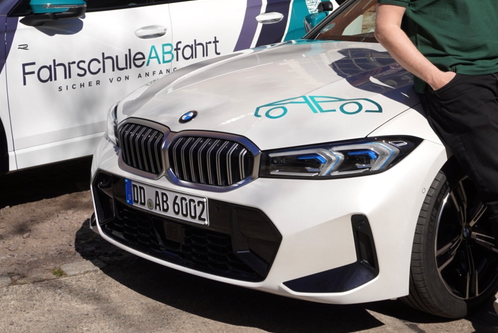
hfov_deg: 29.6
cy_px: 40
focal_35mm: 68
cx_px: 313
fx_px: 940
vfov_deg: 19.7
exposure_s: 1/1000
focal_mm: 25
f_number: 5.6
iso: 100
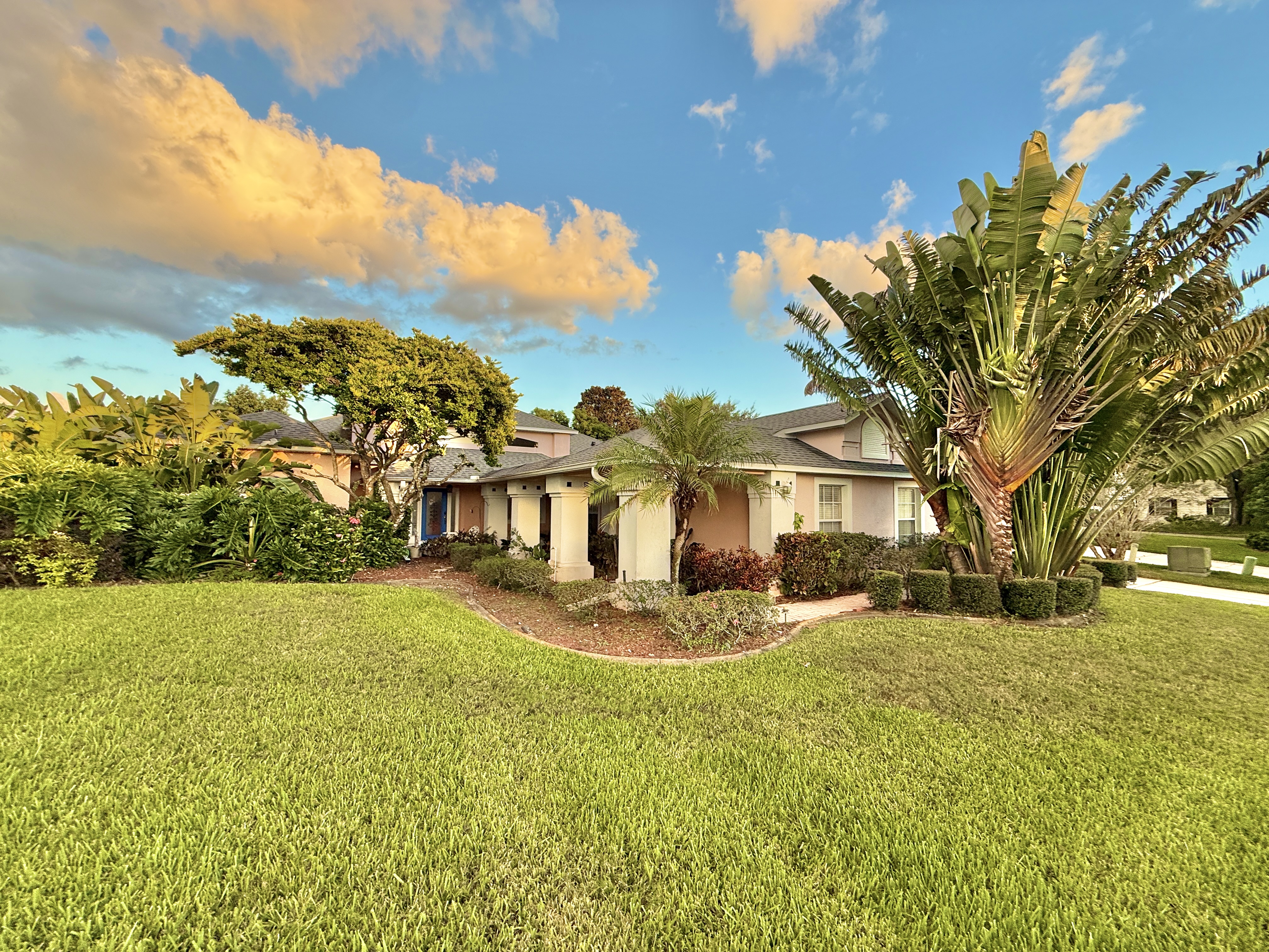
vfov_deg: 85.7
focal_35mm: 14
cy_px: 476
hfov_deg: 102.1
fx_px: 513
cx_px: 634
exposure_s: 1/230
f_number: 2.2
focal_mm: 2.22
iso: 50
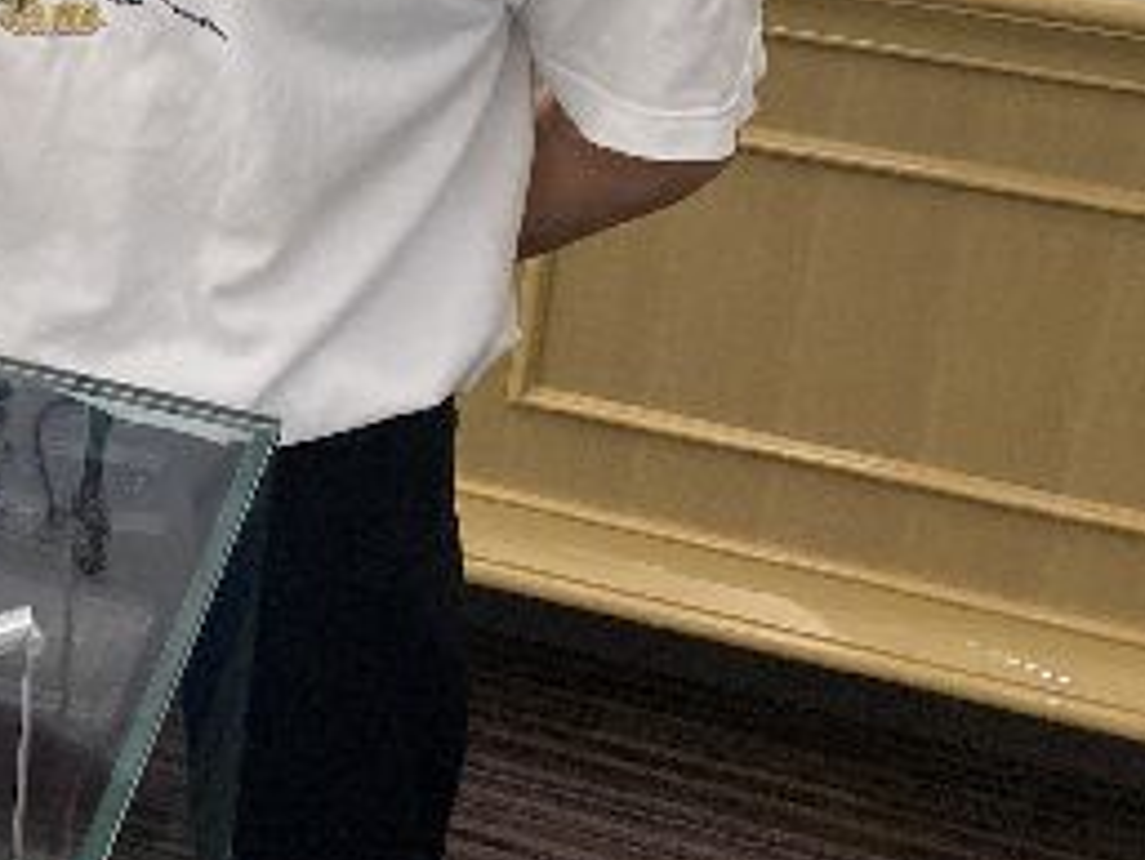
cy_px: -160
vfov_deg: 17.4
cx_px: -388
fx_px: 2681
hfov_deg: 21.5
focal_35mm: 81
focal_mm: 4.25
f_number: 1.8
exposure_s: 1/120
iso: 125
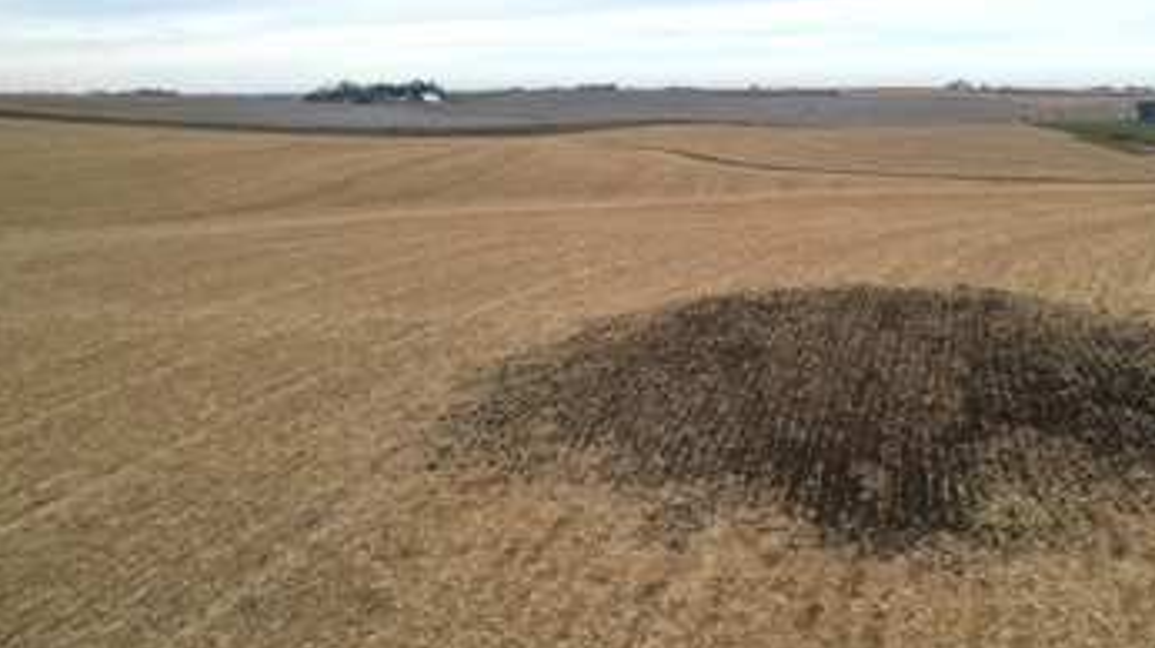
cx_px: 721
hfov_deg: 63.4
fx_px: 918
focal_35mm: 30
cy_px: 441
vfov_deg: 38.3
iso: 100
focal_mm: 8.38
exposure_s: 1/640
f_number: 2.8
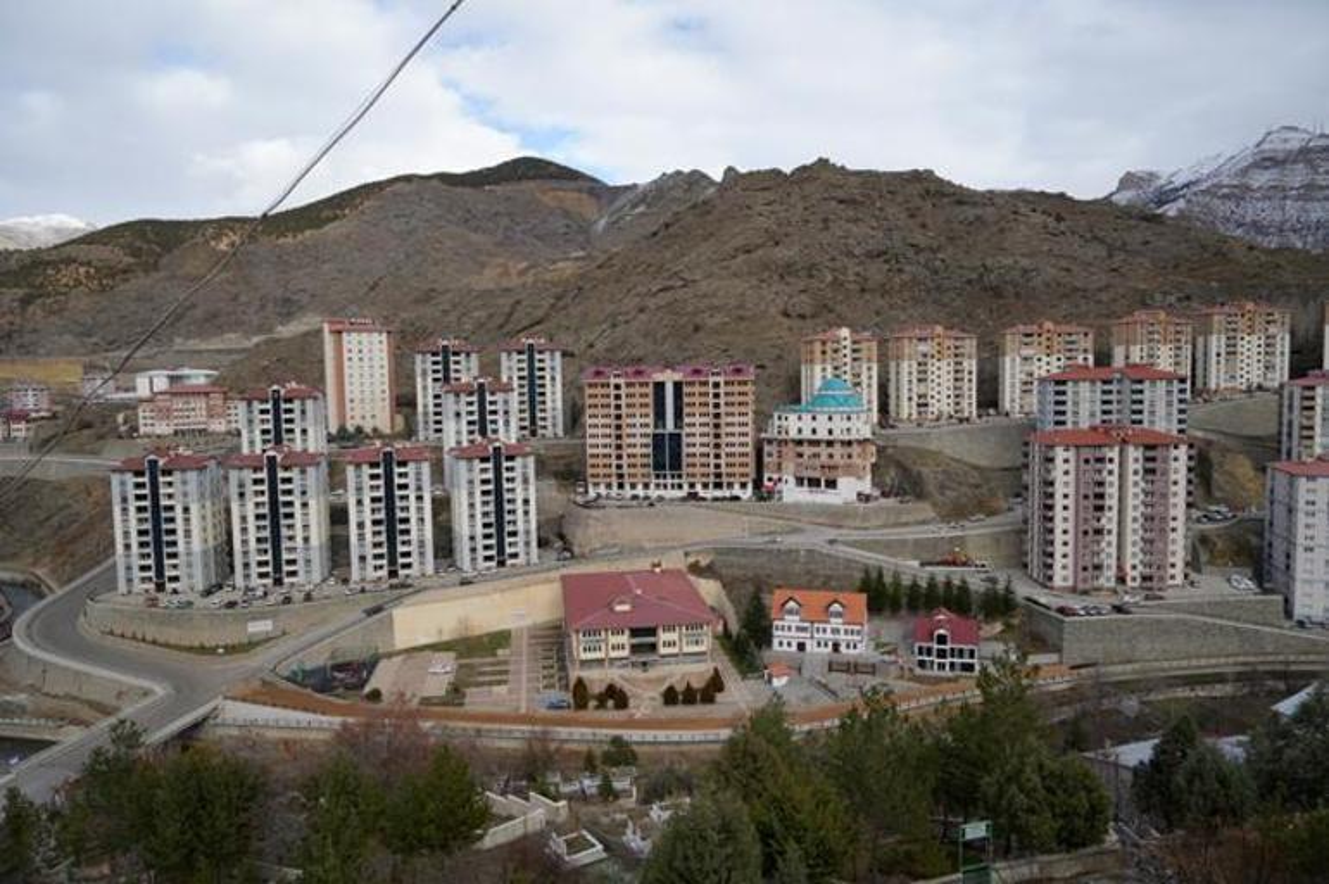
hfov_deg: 73.8
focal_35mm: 24
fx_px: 885
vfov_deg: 53.1
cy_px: 442
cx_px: 664
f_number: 5.6
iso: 100
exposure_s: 1/400
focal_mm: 24
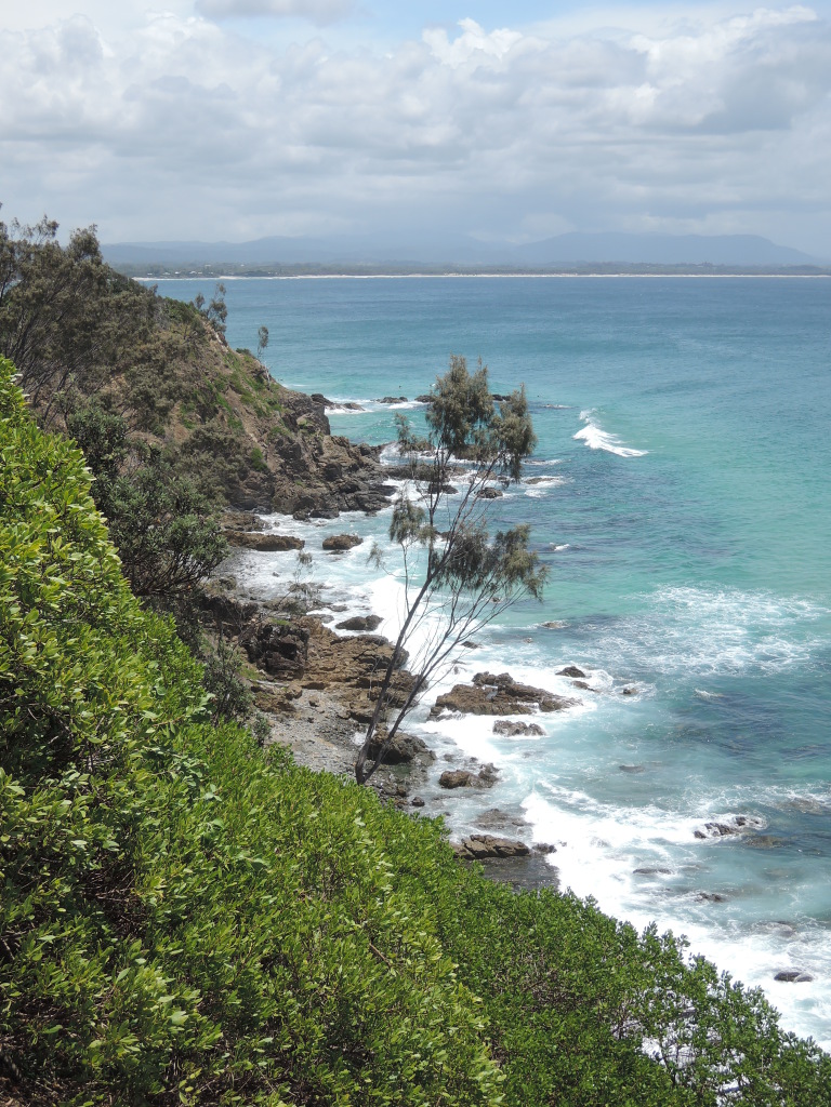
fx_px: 1440
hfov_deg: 32.2
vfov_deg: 42.1
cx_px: 416
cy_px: 554
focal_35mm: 45
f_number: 3.7
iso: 80
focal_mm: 9.6
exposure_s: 1/800
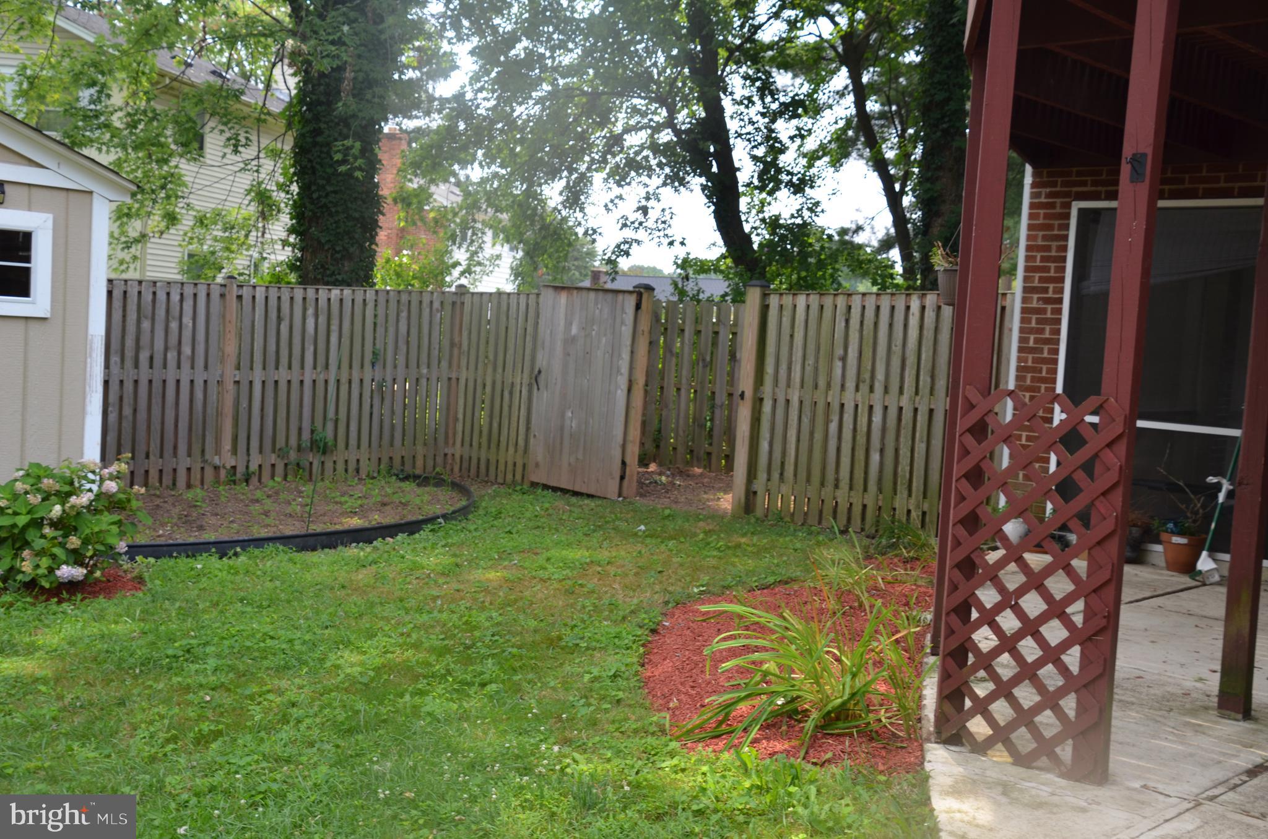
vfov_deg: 34.1
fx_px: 1371
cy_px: 420
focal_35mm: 39
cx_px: 634
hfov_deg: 49.6
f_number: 5.6
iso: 250
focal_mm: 26
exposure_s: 1/125
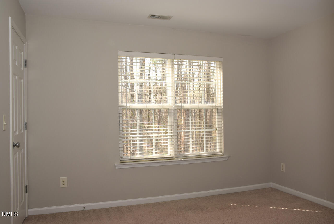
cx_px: 167
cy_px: 112
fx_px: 279
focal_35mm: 30
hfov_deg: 61.9
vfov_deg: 43.7
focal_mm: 20
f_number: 5.6
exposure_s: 1/125
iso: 250
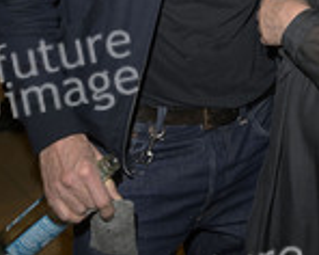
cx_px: 263
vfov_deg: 19.3
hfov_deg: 24.6
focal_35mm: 76
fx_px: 717
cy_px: -26
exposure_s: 1/50
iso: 1250
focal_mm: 30
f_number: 5.6
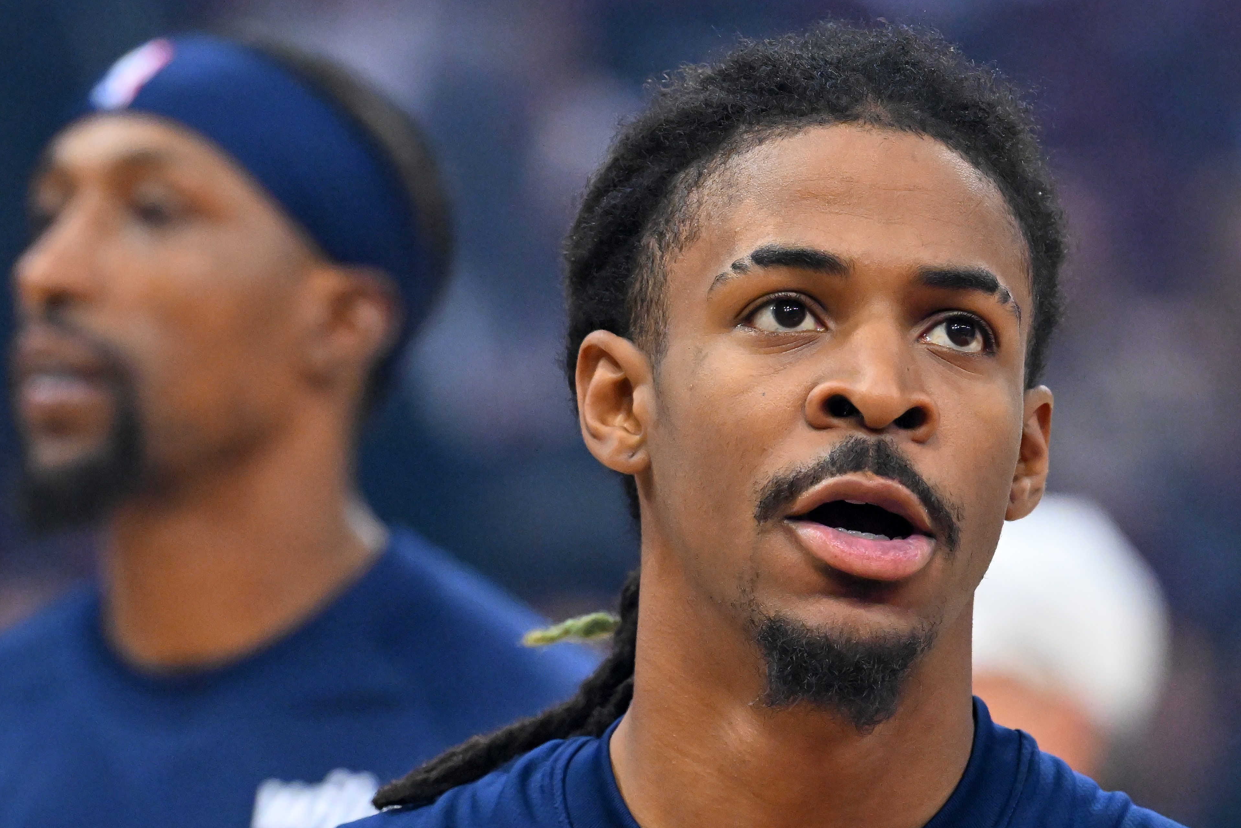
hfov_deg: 4.8
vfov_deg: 3.2
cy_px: 725
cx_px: 737
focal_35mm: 432
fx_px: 14891
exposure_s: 1/1600
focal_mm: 200
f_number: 4
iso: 5000
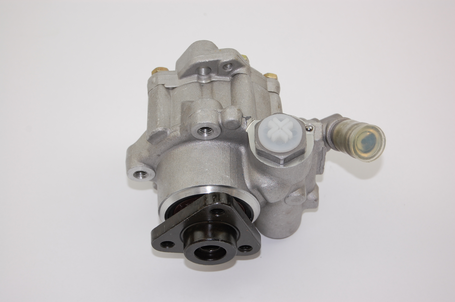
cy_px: 151
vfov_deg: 16.5
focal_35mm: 82
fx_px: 1042
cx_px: 228
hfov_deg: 24.6
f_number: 5.6
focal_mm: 55
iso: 200
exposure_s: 1/125
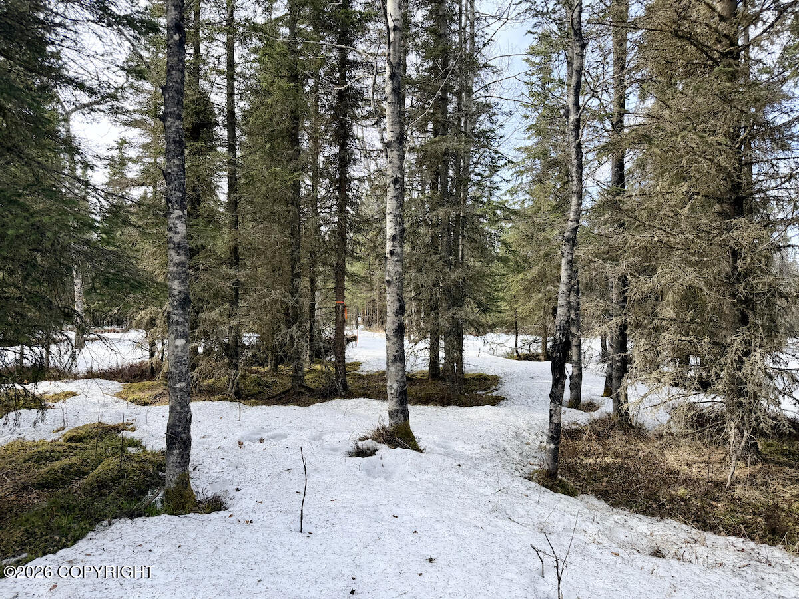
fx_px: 554
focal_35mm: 24
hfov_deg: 71.6
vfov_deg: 56.8
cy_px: 300
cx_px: 400
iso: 100
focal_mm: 6.76
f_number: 1.78
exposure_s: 1/1437
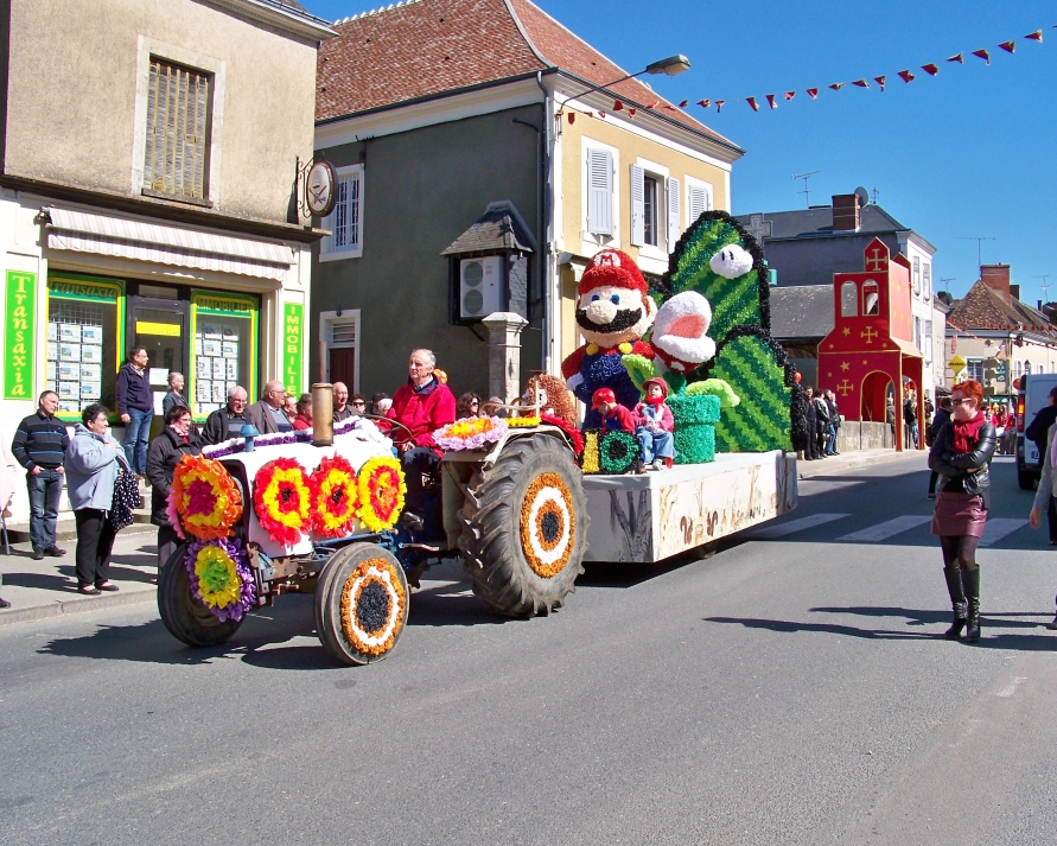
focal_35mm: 37
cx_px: 526
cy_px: 451
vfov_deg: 40.1
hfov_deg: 49.1
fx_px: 1158
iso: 100
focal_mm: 5.85
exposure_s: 1/640
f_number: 4
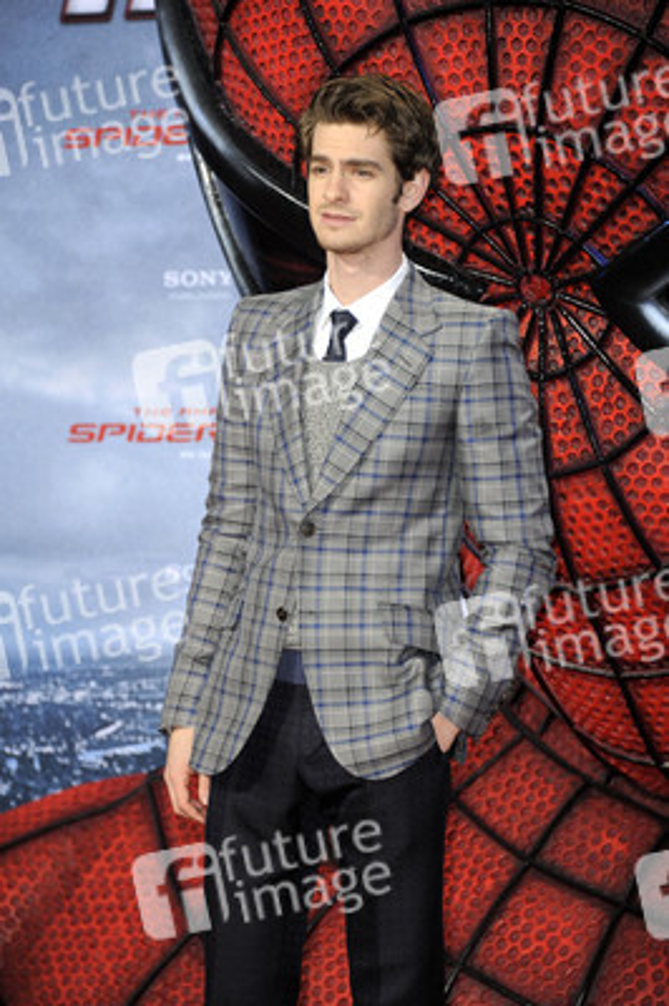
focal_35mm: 160
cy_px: 503
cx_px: 334
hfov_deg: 8.6
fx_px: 4467
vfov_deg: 12.8
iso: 640
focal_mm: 160
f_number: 5.6
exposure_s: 1/160
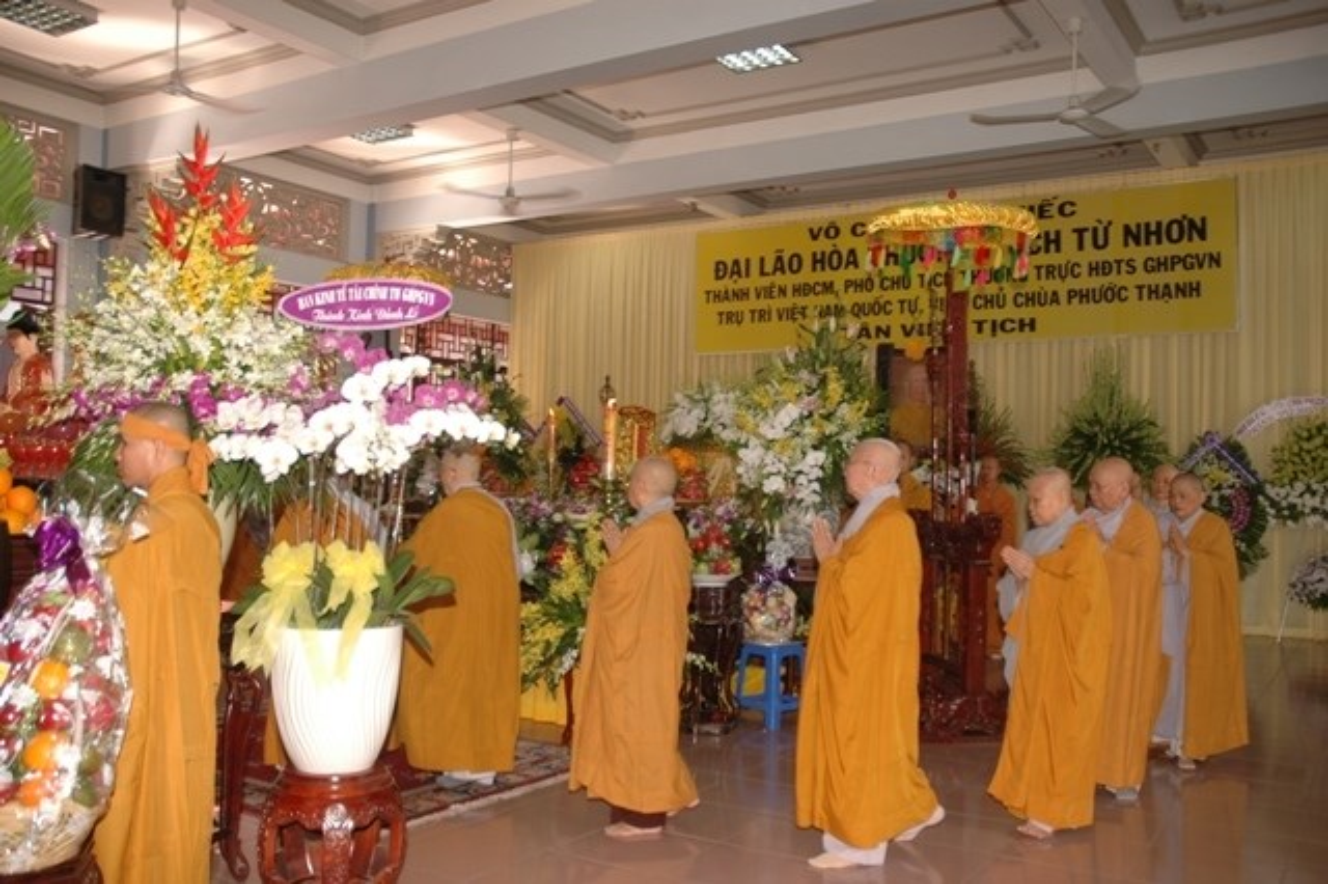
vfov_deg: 39.9
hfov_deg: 57.2
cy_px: 442
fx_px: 1217
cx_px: 664
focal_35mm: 33
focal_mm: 22
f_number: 3.8
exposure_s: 1/50
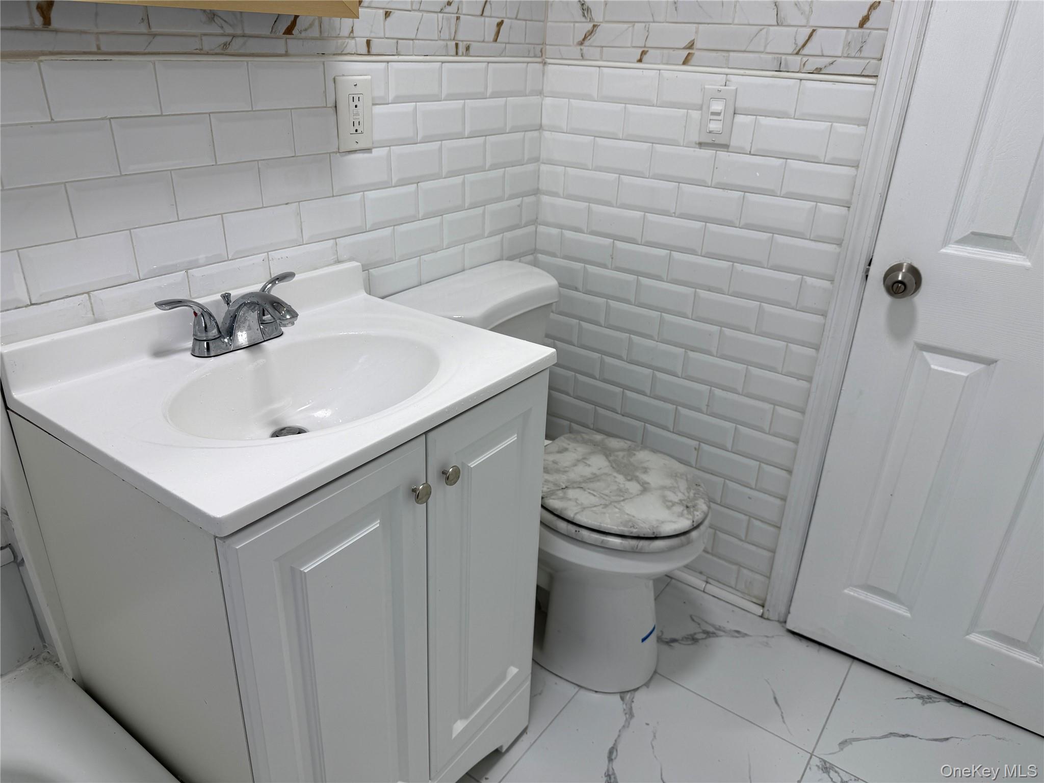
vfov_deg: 56.8
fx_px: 724
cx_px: 522
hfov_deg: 71.6
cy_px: 392
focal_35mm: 24
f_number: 1.78
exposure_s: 1/146
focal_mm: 6.76
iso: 50
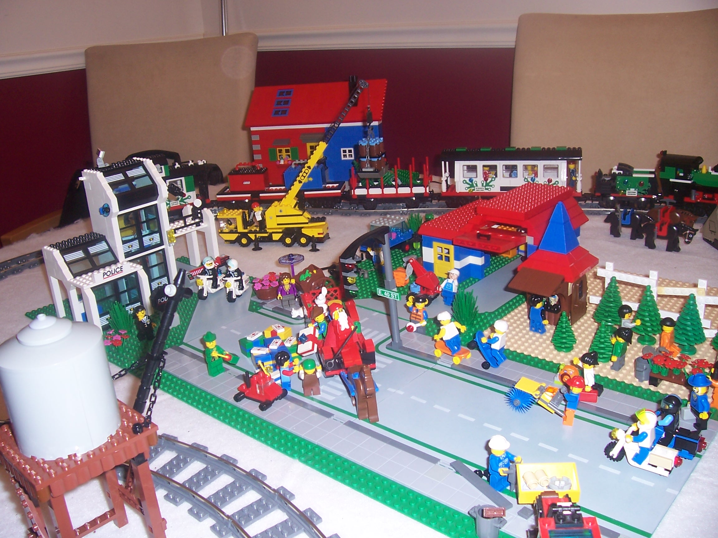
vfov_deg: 41.8
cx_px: 359
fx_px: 705
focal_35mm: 34
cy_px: 269
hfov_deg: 54.0
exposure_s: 1/60
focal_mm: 5.6
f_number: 2.7
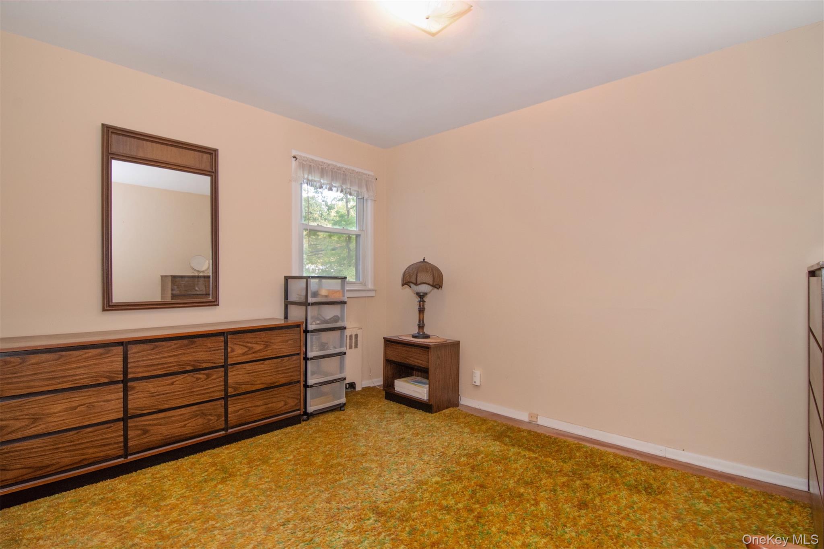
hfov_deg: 95.0
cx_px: 412
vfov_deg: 72.0
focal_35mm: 16
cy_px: 274
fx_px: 378
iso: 800
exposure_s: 1/13
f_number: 8
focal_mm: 11
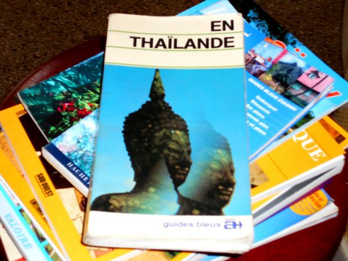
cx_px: 174
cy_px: 130
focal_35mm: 76
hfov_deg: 25.7
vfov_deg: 19.4
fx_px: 764
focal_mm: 13.5
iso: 200
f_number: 5.8
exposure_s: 1/60
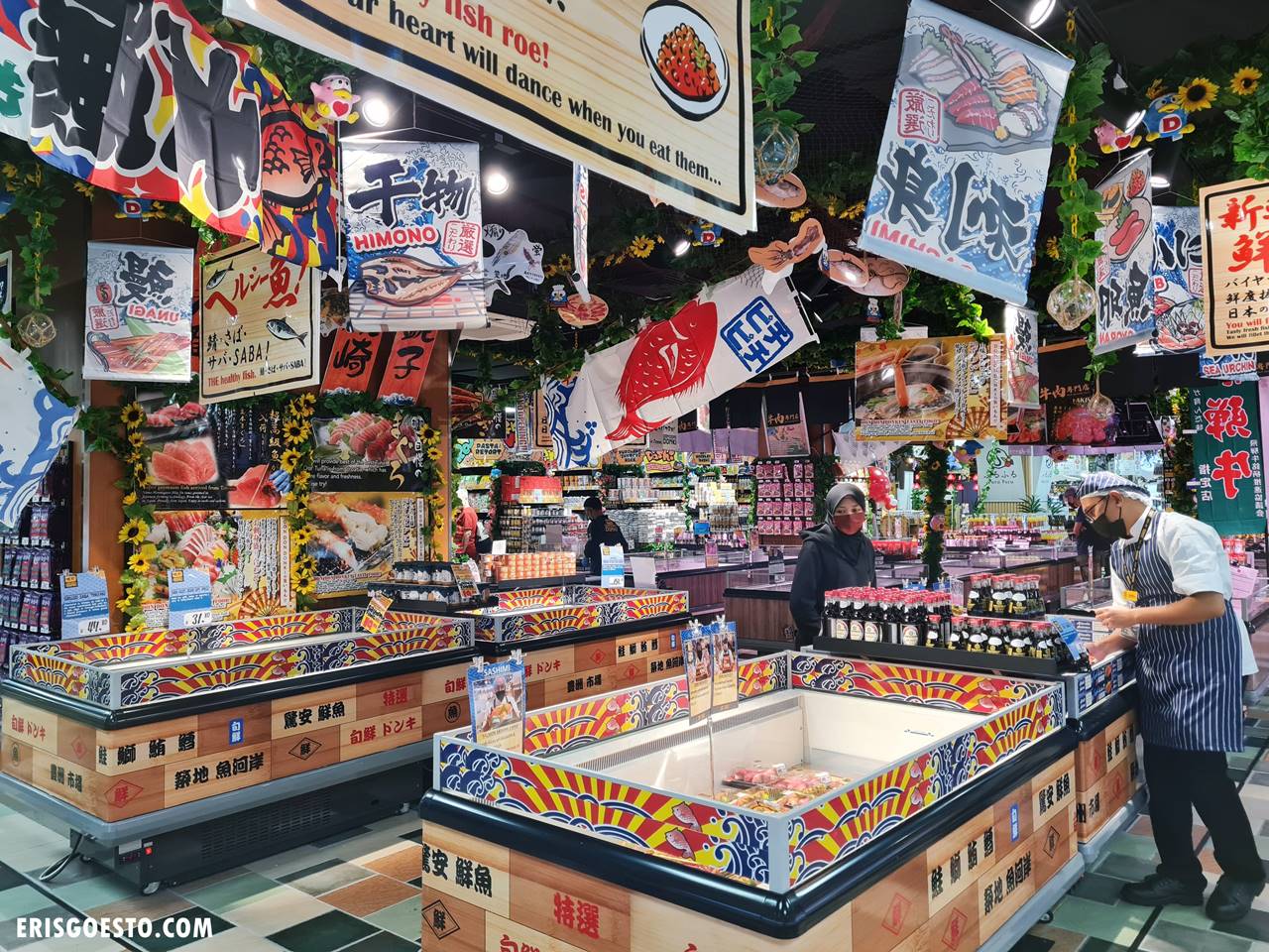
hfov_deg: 67.3
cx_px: 634
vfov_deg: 53.1
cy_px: 476
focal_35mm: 26
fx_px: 953
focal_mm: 5.4
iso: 160
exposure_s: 1/100
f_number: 1.8
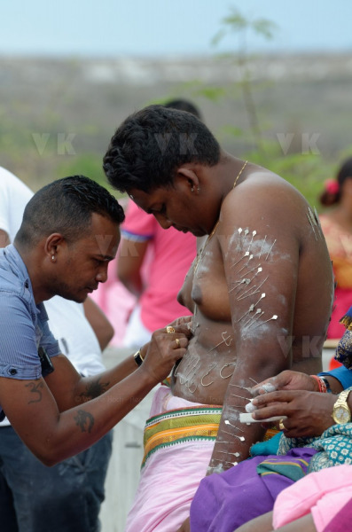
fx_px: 4423
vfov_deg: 6.9
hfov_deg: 4.6
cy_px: 266
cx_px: 176
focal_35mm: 300
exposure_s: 1/400
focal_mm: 200
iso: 250
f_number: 5.6
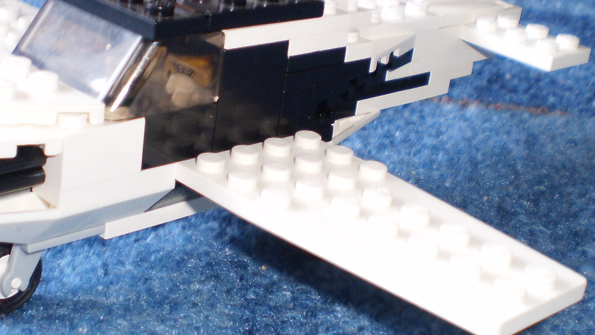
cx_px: 247
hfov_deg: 30.1
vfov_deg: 17.2
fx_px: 1104
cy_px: 156
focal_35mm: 70
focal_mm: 6.3
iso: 125
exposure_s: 1/30
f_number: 3.1
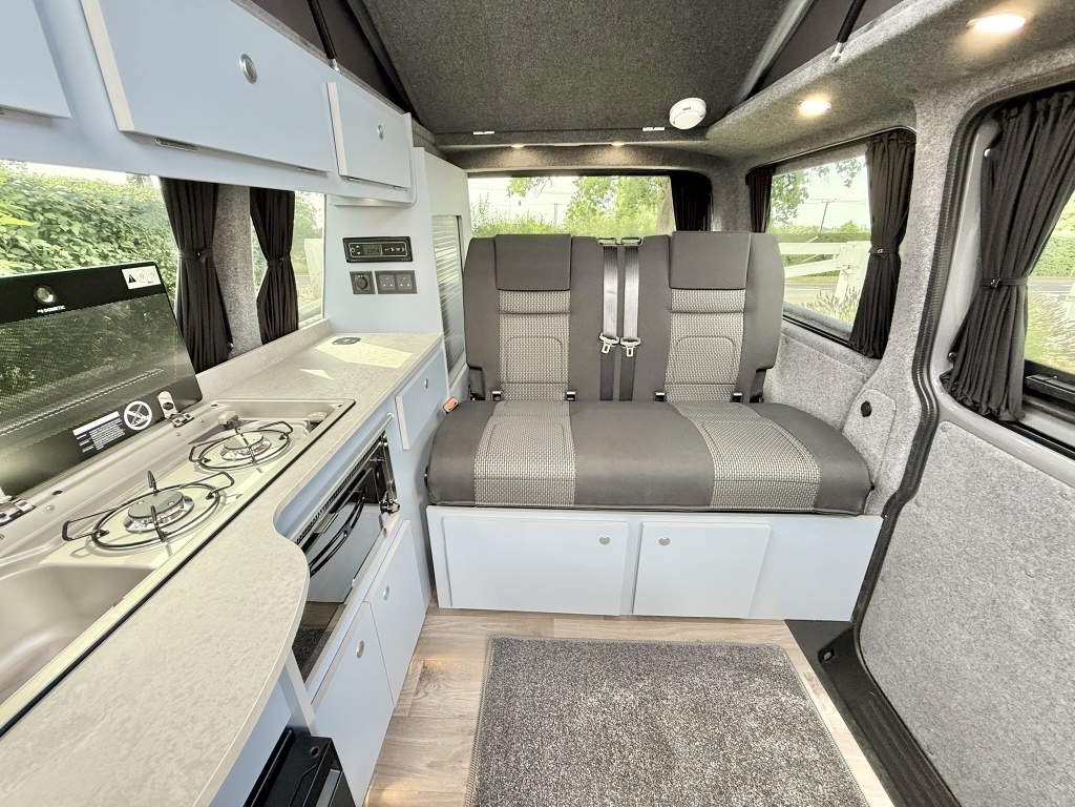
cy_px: 404
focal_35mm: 14
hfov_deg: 102.1
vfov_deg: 85.7
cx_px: 538
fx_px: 435
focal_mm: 2.22
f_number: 2.2
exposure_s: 1/99
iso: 200
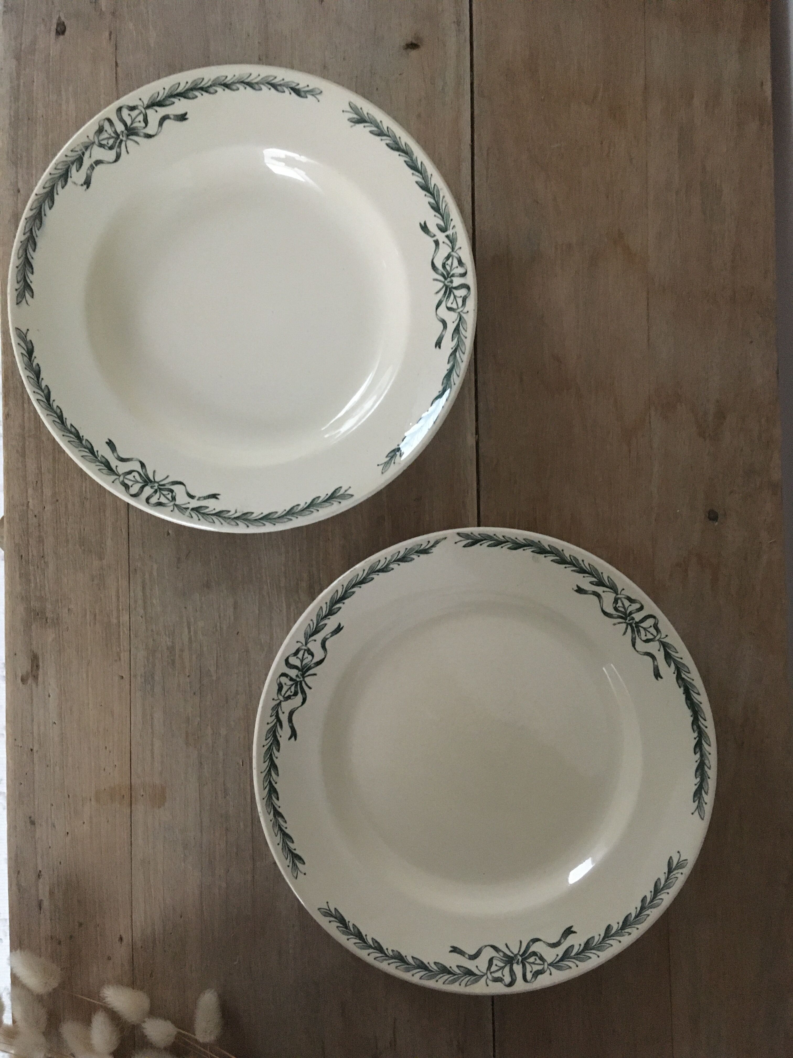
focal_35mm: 29
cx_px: 396
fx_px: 886
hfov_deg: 48.2
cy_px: 529
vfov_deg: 61.7
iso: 400
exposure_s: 1/17
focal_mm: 4.15
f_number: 2.2
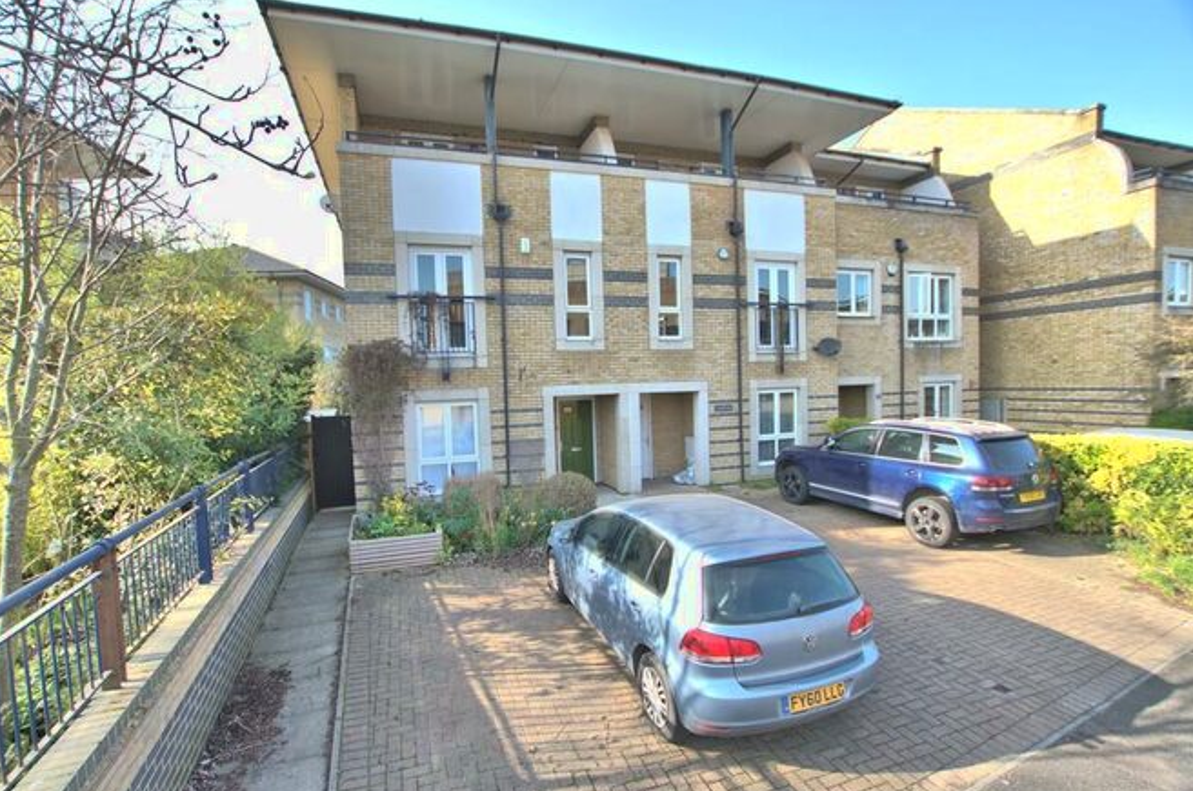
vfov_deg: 73.5
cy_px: 407
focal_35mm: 16
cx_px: 564
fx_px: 529
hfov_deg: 96.7
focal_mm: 10
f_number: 5
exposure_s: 1/250
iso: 100
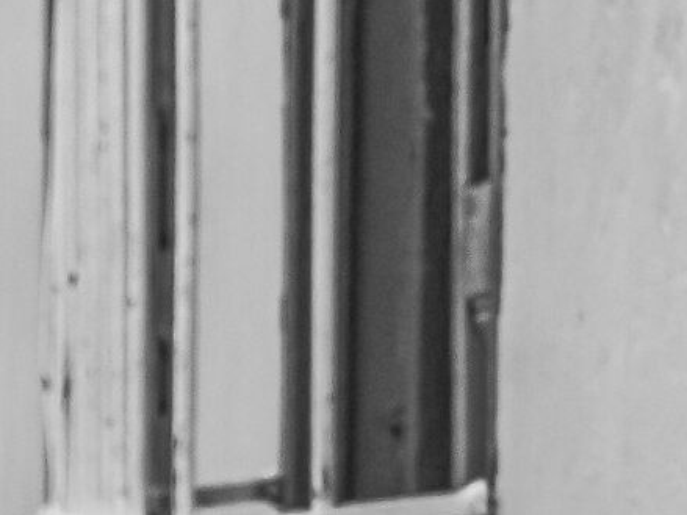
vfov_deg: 4.6
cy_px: 1079
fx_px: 6290
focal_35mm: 317
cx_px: 1753
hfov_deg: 6.0
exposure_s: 1/640
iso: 400
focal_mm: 29
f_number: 5
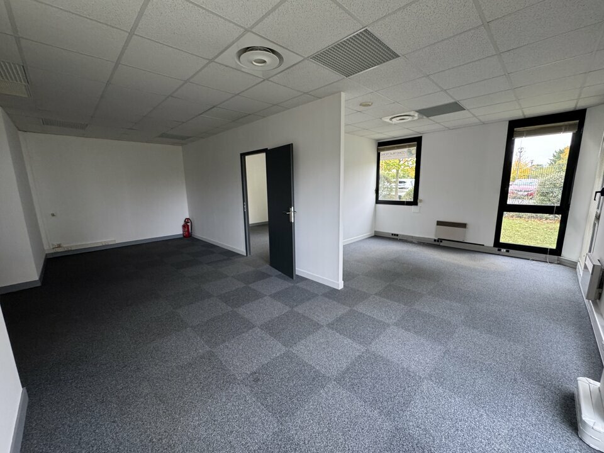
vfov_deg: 85.7
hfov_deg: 102.1
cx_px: 302
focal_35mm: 14
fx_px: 244
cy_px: 226
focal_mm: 2.22
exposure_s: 1/93
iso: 320
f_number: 2.2
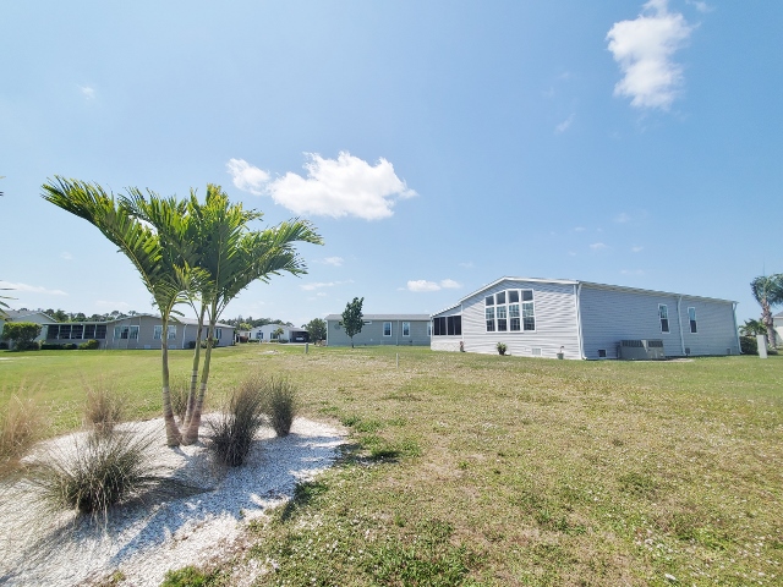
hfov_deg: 106.2
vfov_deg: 89.9
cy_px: 294
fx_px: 294
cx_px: 392
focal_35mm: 13
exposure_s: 1/1493
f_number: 2.2
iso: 50
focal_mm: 1.8
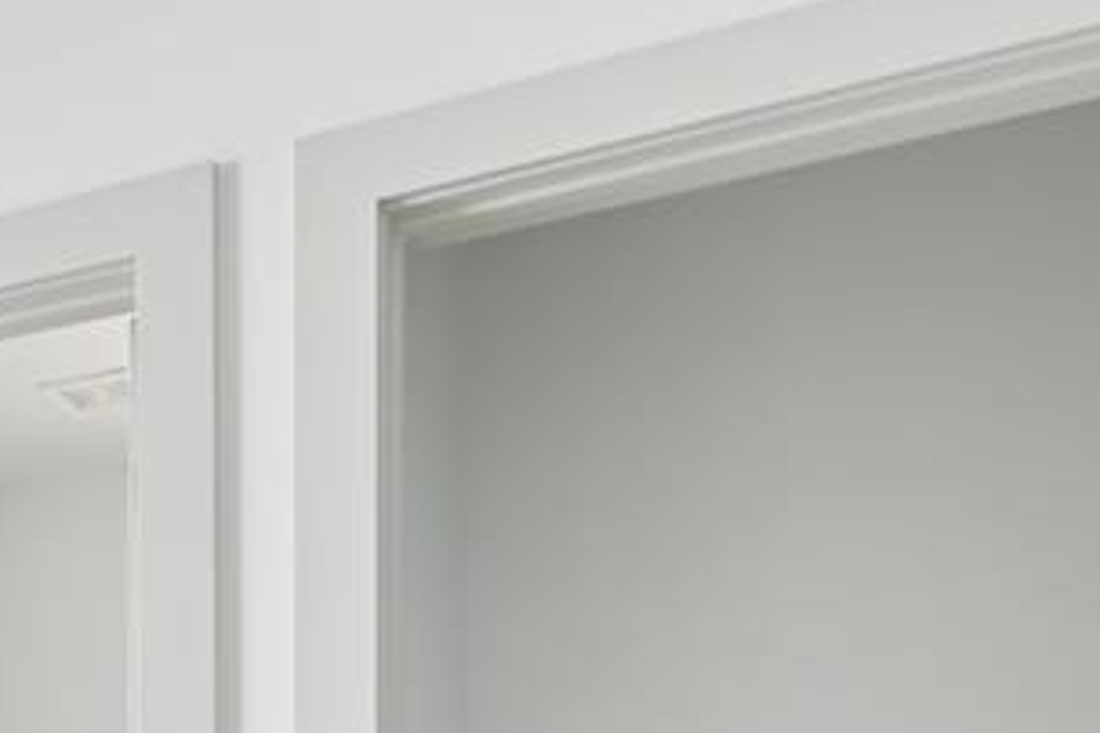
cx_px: -201
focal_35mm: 54
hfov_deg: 31.3
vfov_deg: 21.8
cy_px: 1023
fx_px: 1650
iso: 200
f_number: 7.1
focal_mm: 16
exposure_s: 1/200
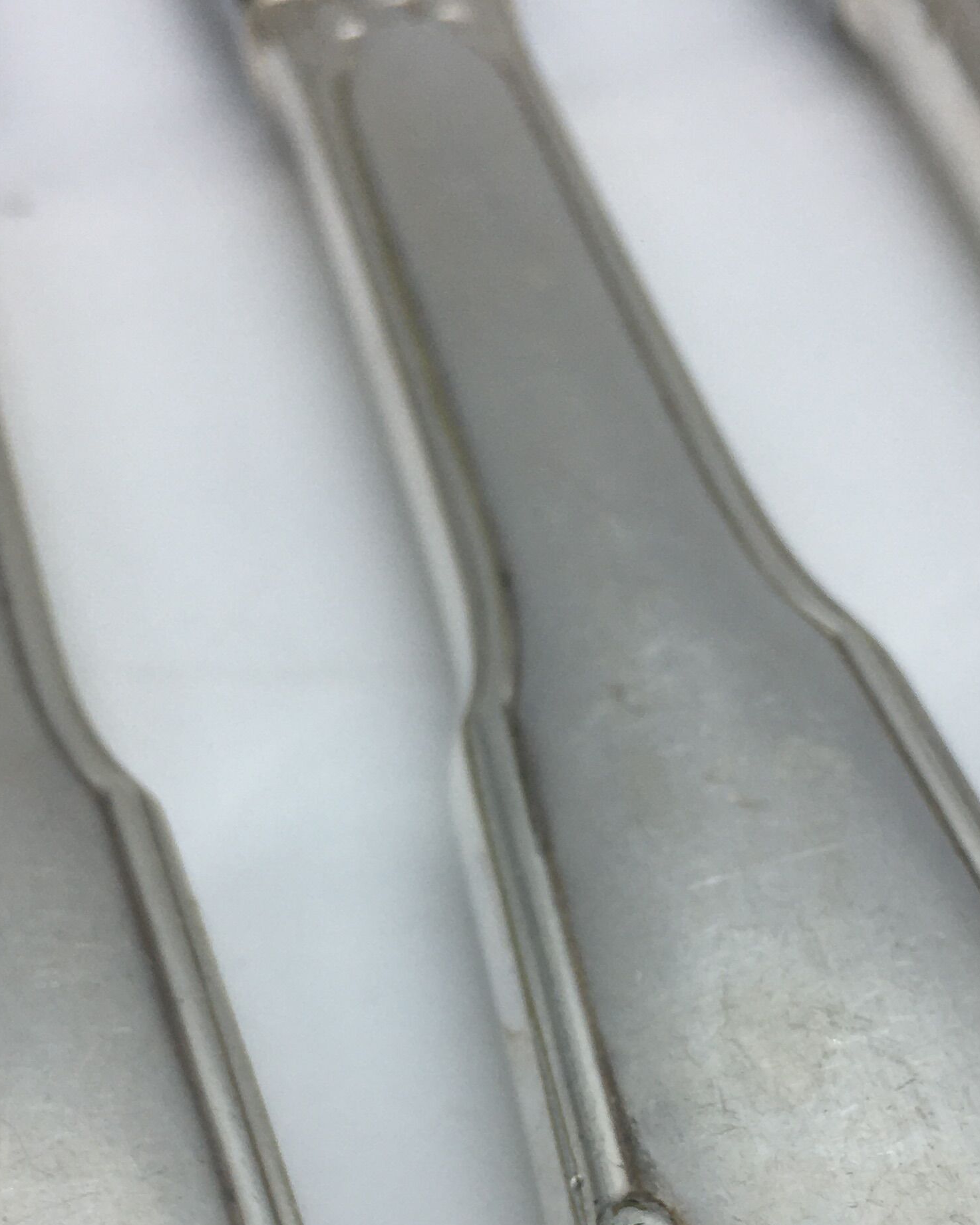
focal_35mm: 62
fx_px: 2248
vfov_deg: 29.7
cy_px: 1001
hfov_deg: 24.6
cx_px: 584
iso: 25
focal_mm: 4.15
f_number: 2.2
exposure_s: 1/288
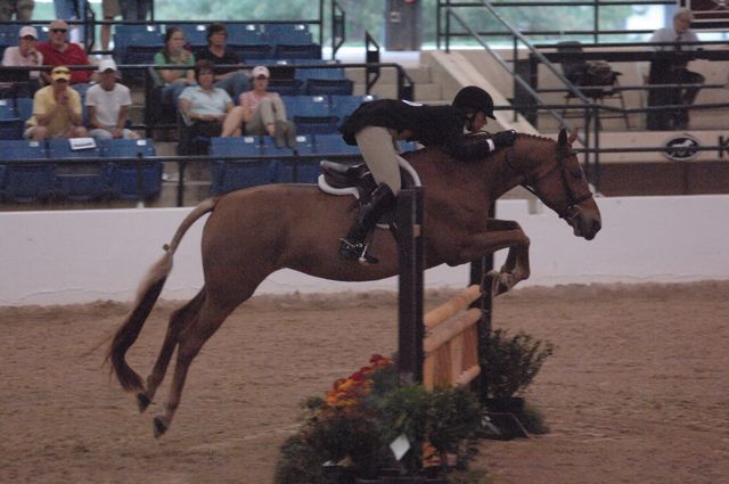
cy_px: 242
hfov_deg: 8.3
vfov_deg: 5.5
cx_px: 364
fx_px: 5005
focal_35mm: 248
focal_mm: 165
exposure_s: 1/320
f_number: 2.8
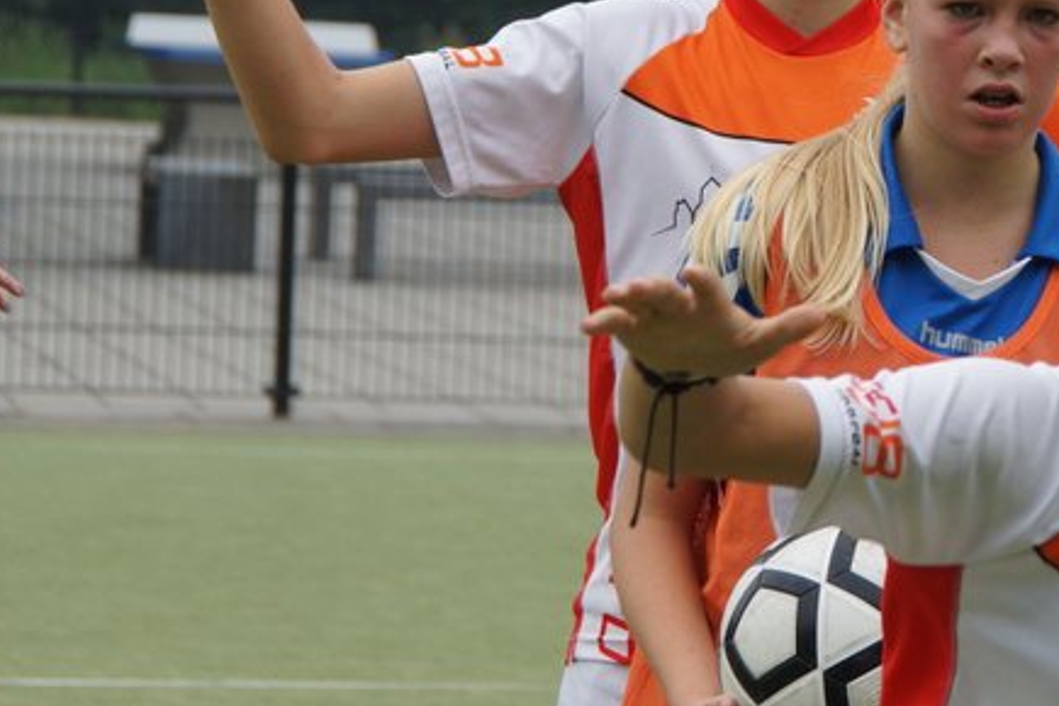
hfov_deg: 5.8
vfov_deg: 3.9
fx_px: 10383
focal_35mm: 353
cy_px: 79
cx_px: 979
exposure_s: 1/640
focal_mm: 100
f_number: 6.3
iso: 400
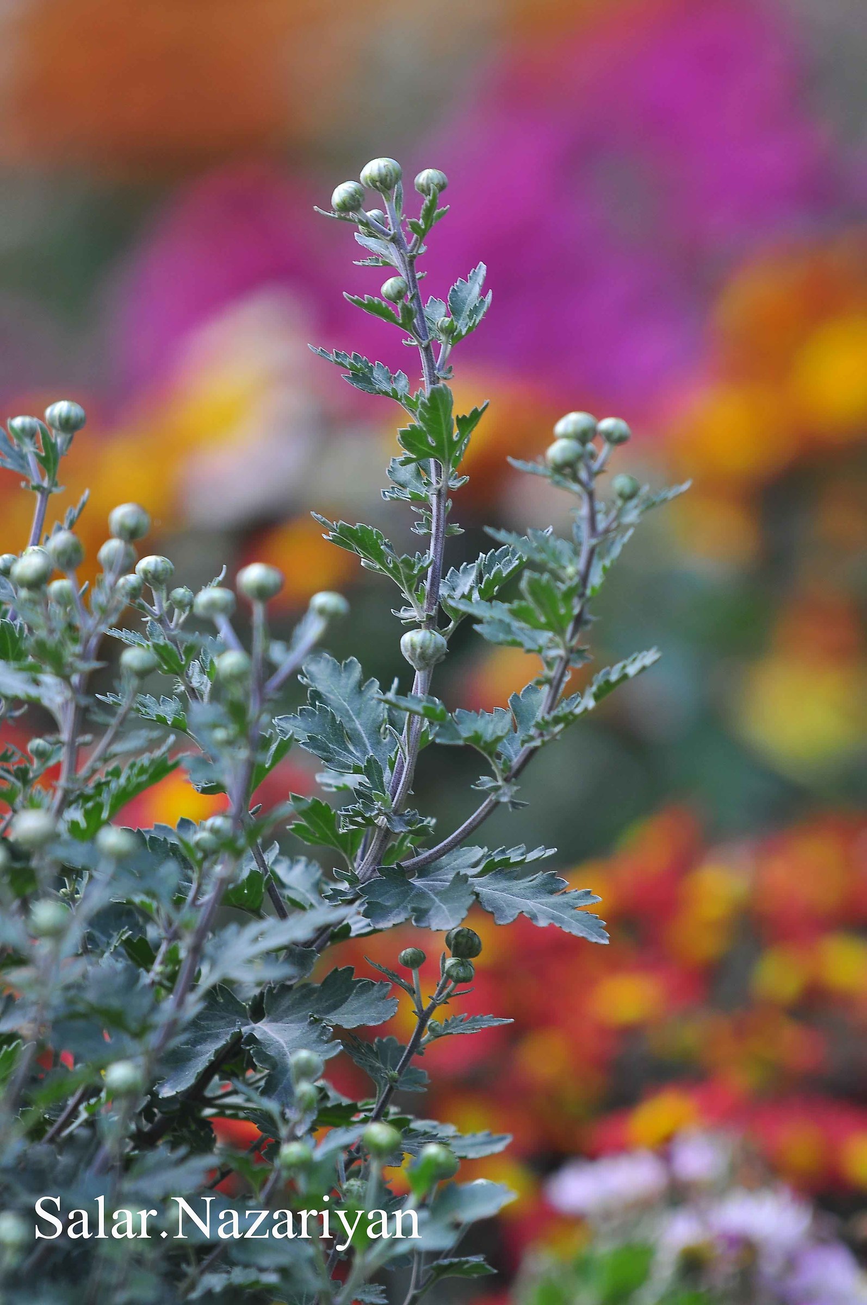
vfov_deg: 6.9
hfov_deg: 4.6
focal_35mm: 300
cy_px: 652
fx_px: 10865
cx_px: 434
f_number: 3.5
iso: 100
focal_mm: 200
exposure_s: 1/160
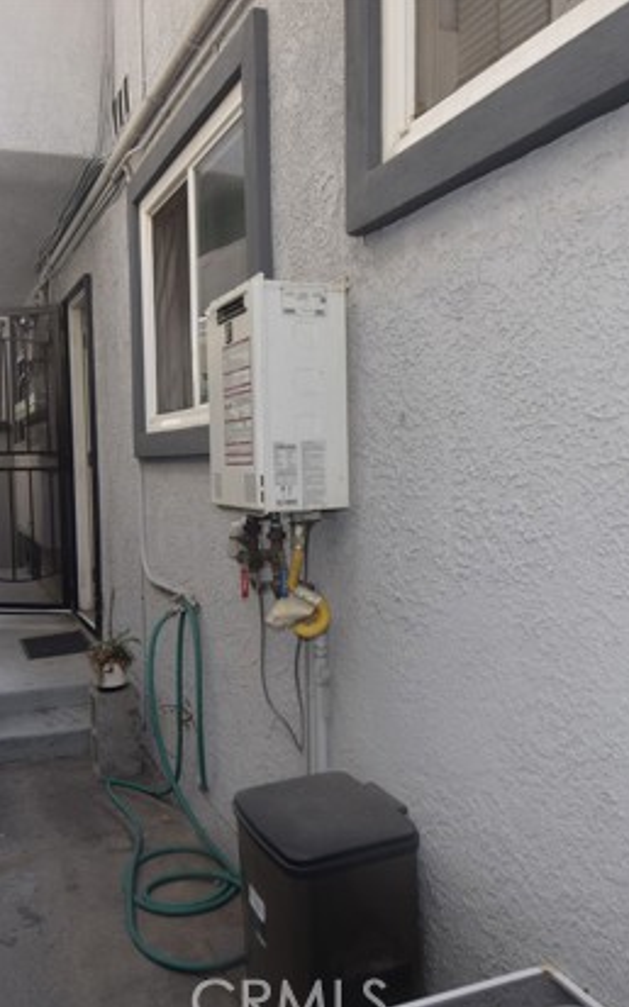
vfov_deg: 61.6
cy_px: 516
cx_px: 268
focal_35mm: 31
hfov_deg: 40.7
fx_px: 845
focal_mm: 13
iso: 180
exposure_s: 1/125
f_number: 5.6
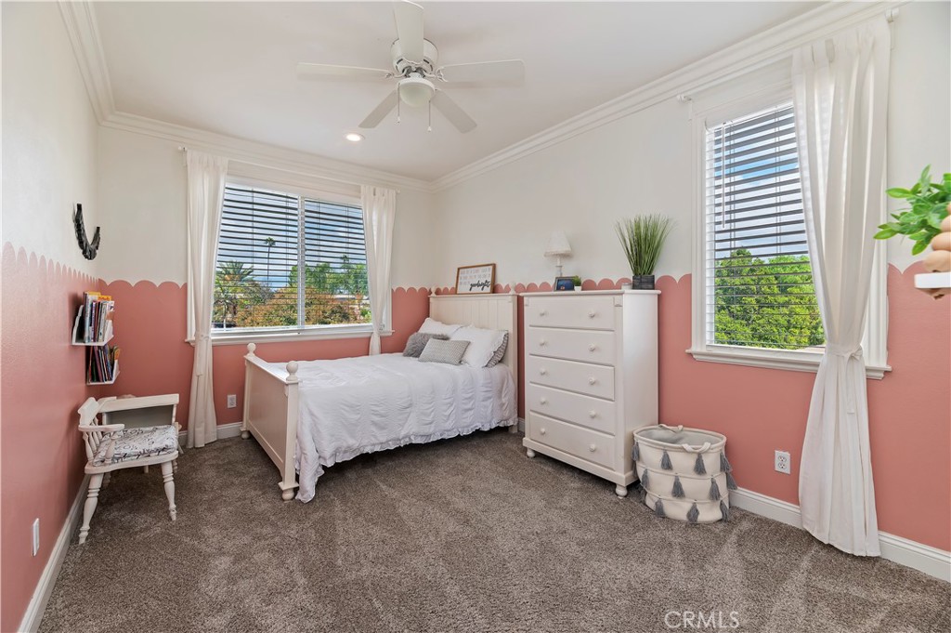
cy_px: 316
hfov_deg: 104.3
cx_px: 476
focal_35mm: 14
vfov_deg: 81.1
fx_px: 370
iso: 500
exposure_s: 1/50
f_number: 10
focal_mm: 14
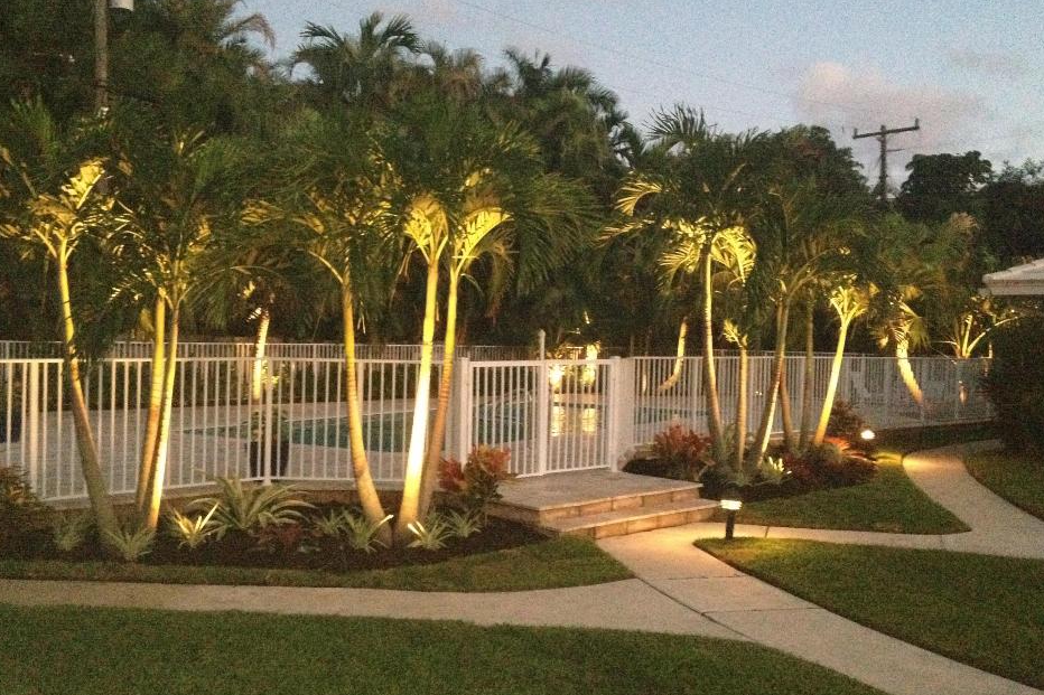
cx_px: 511
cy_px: 354
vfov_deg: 33.4
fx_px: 1160
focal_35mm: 40
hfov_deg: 48.5
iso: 800
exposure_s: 1/17
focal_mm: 4.28
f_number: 2.4
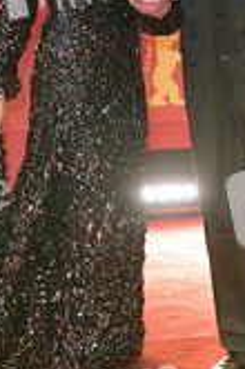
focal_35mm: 116
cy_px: 84
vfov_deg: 17.6
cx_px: 138
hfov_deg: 11.8
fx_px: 1189
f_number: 5.6
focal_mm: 48
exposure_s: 1/200
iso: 1600
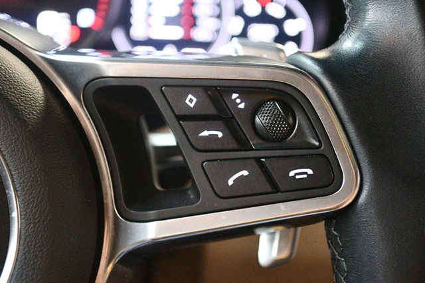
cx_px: 212
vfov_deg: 23.8
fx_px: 673
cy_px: 142
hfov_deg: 35.1
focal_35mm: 57
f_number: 5
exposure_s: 1/60
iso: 11400
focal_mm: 38
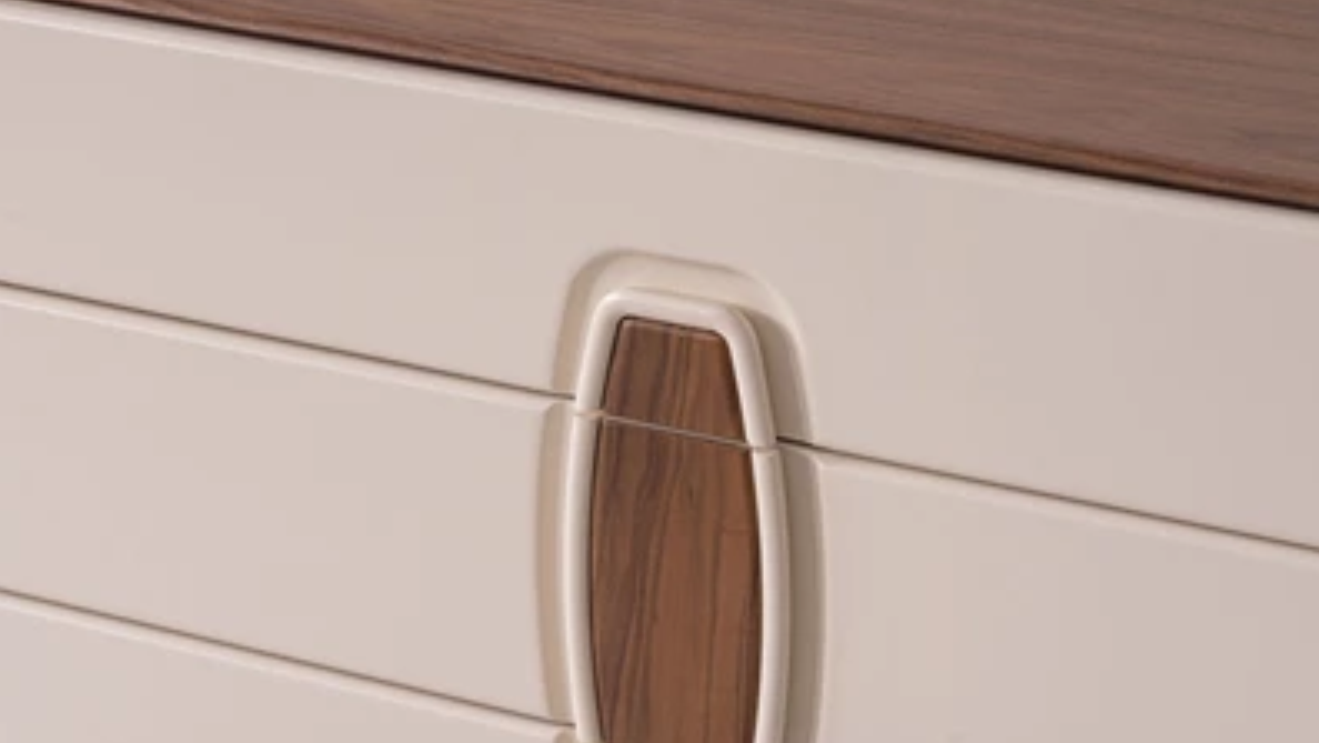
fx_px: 3883
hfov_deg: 19.3
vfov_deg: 10.9
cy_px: 550
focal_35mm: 111
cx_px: 660
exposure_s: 1/125
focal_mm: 70
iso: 100
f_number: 11
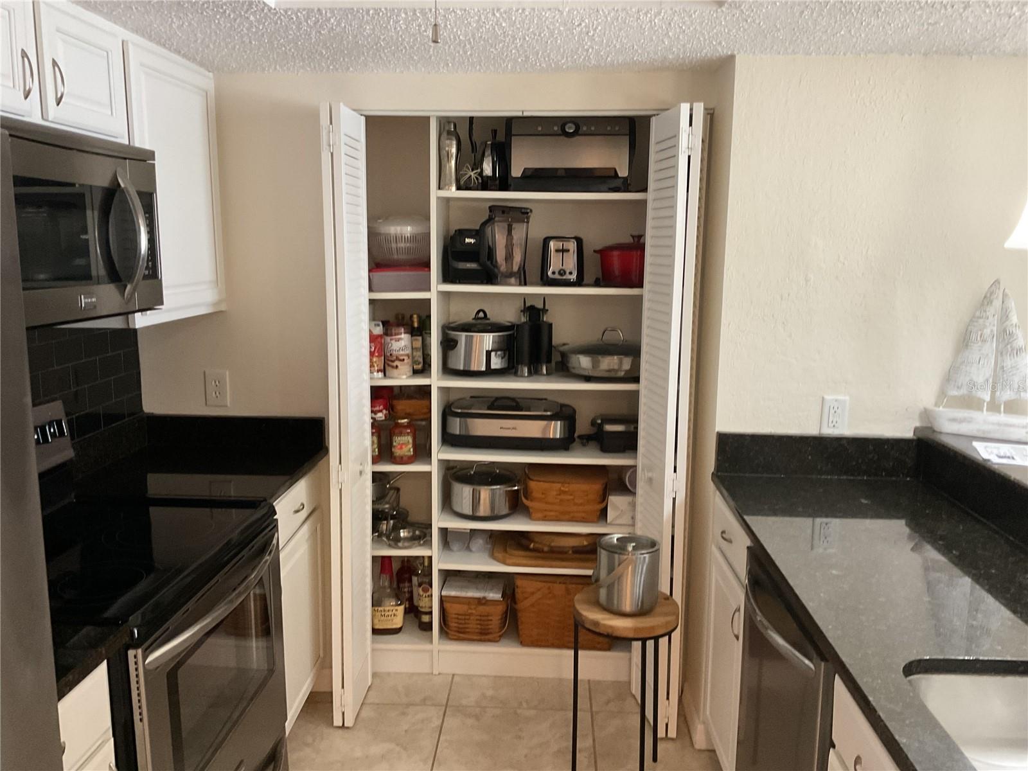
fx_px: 861
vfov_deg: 48.2
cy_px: 386
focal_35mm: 29
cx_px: 514
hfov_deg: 61.7
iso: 200
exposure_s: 1/40
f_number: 1.8
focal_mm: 3
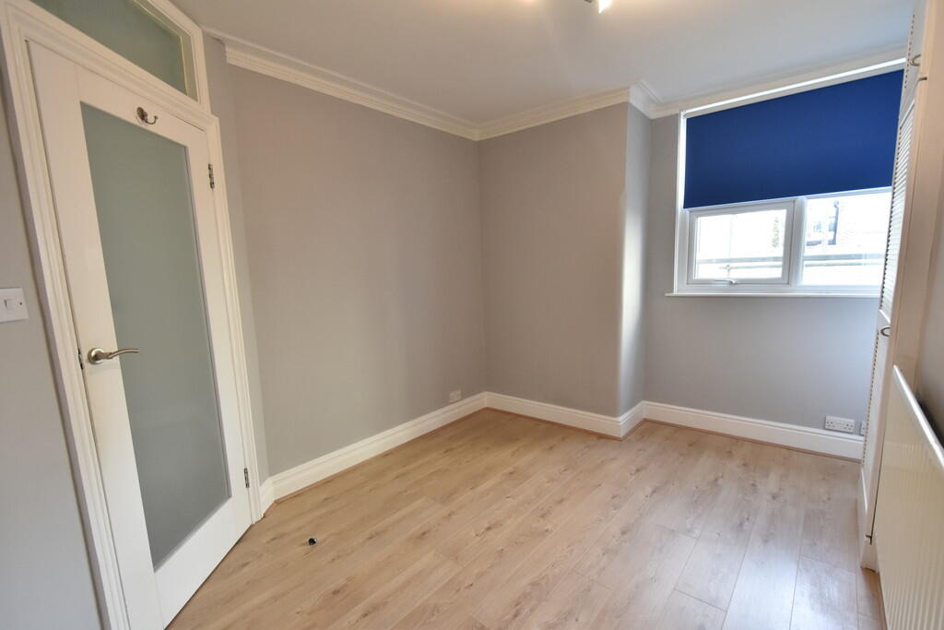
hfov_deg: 100.4
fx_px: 393
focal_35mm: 15
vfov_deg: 77.3
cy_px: 315
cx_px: 472
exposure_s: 1/50
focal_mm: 10
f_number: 3.5
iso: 500
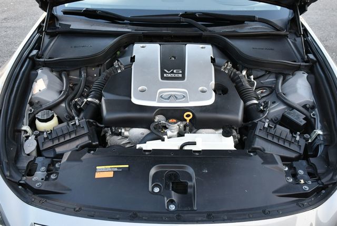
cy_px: 113
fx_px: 337
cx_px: 168
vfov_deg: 36.9
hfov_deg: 53.1
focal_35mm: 36
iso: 450
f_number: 3.5
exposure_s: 1/250
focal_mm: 18
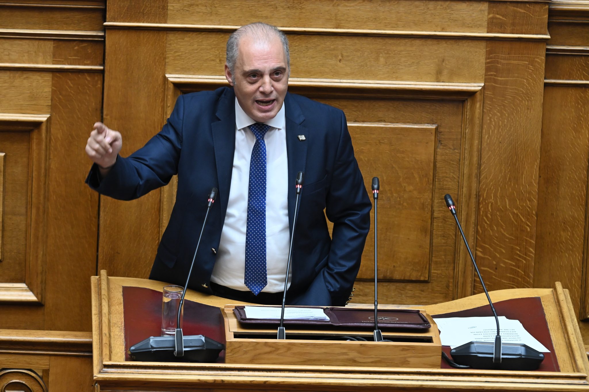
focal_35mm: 360
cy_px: 196
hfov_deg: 5.7
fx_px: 5889
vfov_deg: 3.8
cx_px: 294
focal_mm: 360
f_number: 6
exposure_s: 1/250
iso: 3600
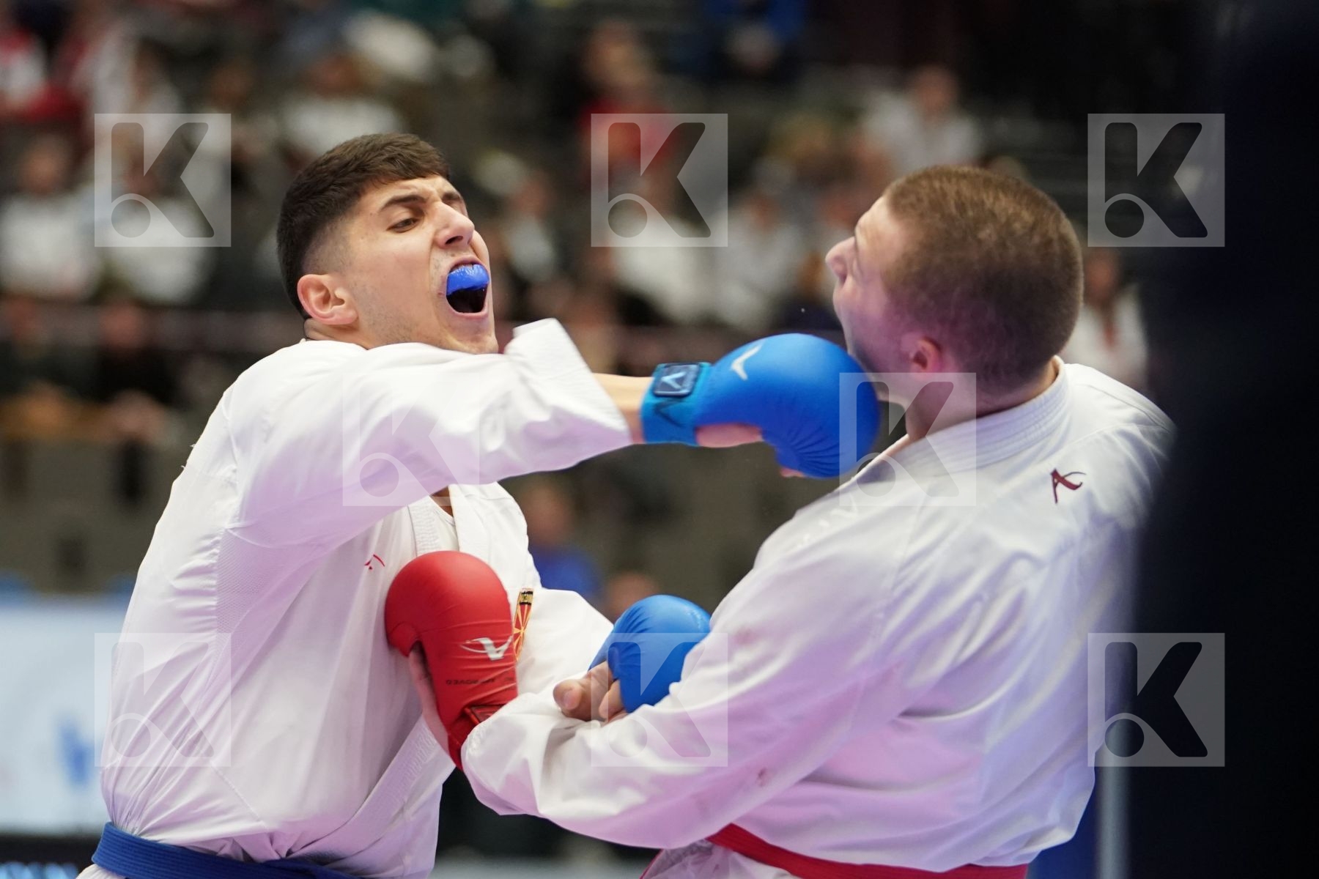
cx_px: 660
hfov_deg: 15.0
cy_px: 440
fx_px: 5019
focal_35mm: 137
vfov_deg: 10.0
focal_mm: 137
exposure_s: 1/1000
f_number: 2.8
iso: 3200
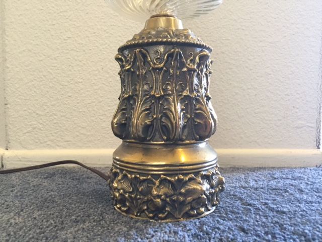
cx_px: 161
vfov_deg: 48.2
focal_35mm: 29
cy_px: 121
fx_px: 270
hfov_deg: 61.7
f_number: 2.2
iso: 200
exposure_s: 1/30
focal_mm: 4.15
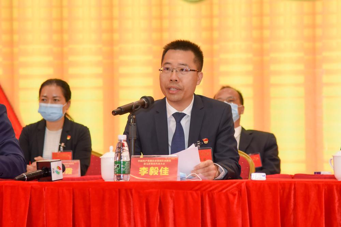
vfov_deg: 11.4
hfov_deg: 17.1
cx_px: 170
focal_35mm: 120
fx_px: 1137
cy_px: 114
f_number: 4.5
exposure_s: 1/200
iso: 1000
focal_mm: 120
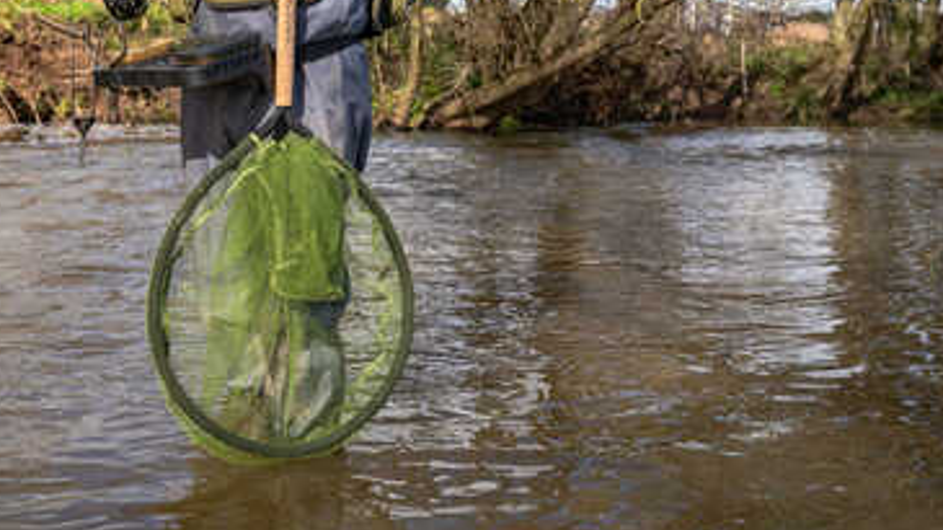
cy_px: 65
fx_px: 1258
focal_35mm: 50
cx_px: 300
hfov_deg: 40.5
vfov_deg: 23.2
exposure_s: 1/320
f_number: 5
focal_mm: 29.2
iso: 100
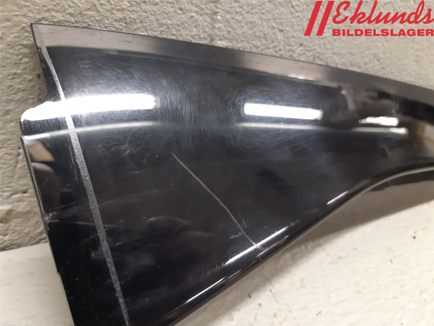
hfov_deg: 67.3
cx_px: 217
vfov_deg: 53.1
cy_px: 163
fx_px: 326
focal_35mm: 26
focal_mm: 3.93
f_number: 1.7
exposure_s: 1/33
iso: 200
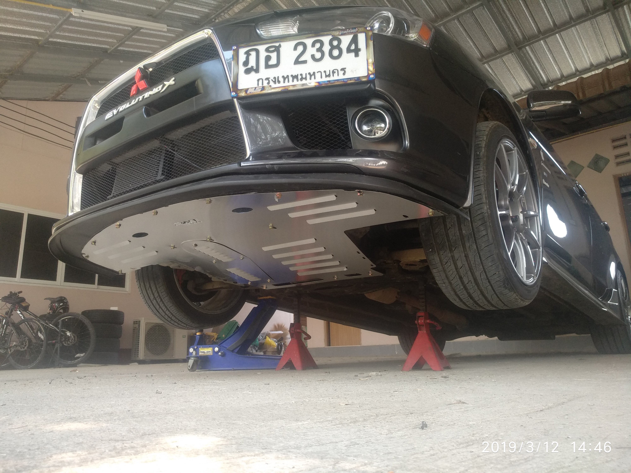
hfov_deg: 76.4
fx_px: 401
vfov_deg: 61.1
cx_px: 316
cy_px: 236
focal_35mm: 22
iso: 200
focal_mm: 3.81
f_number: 2.2
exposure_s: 1/100
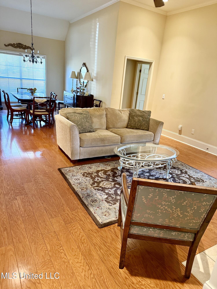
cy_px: 144
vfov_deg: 71.6
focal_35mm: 24
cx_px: 108
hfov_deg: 56.8
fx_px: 201
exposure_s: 1/60
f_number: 1.78
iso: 320
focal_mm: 6.76
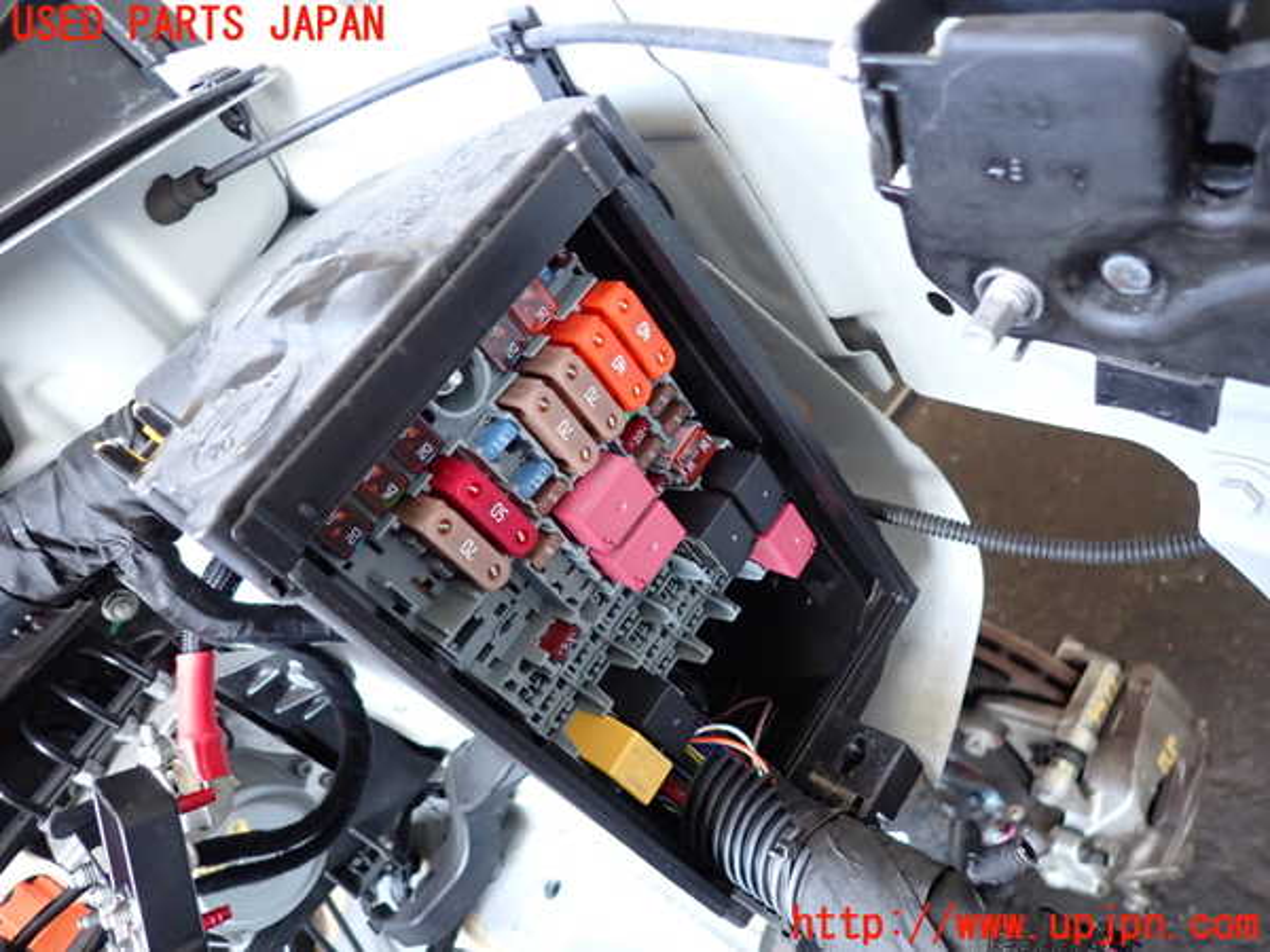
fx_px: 917
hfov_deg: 69.4
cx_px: 635
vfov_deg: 54.9
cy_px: 476
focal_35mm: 25
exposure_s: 1/30
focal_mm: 4.5
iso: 250
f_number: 2
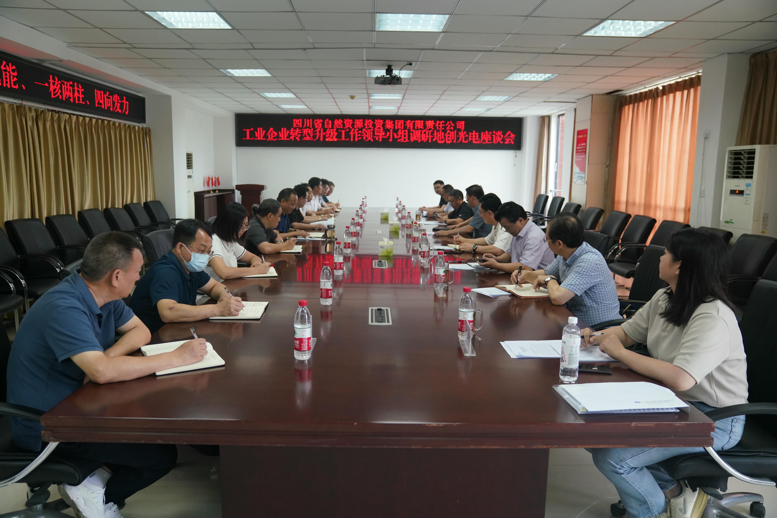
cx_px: 388
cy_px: 259
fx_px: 583
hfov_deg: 67.4
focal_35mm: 27
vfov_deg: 47.9
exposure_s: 1/160
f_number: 3.2
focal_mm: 27
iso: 1600
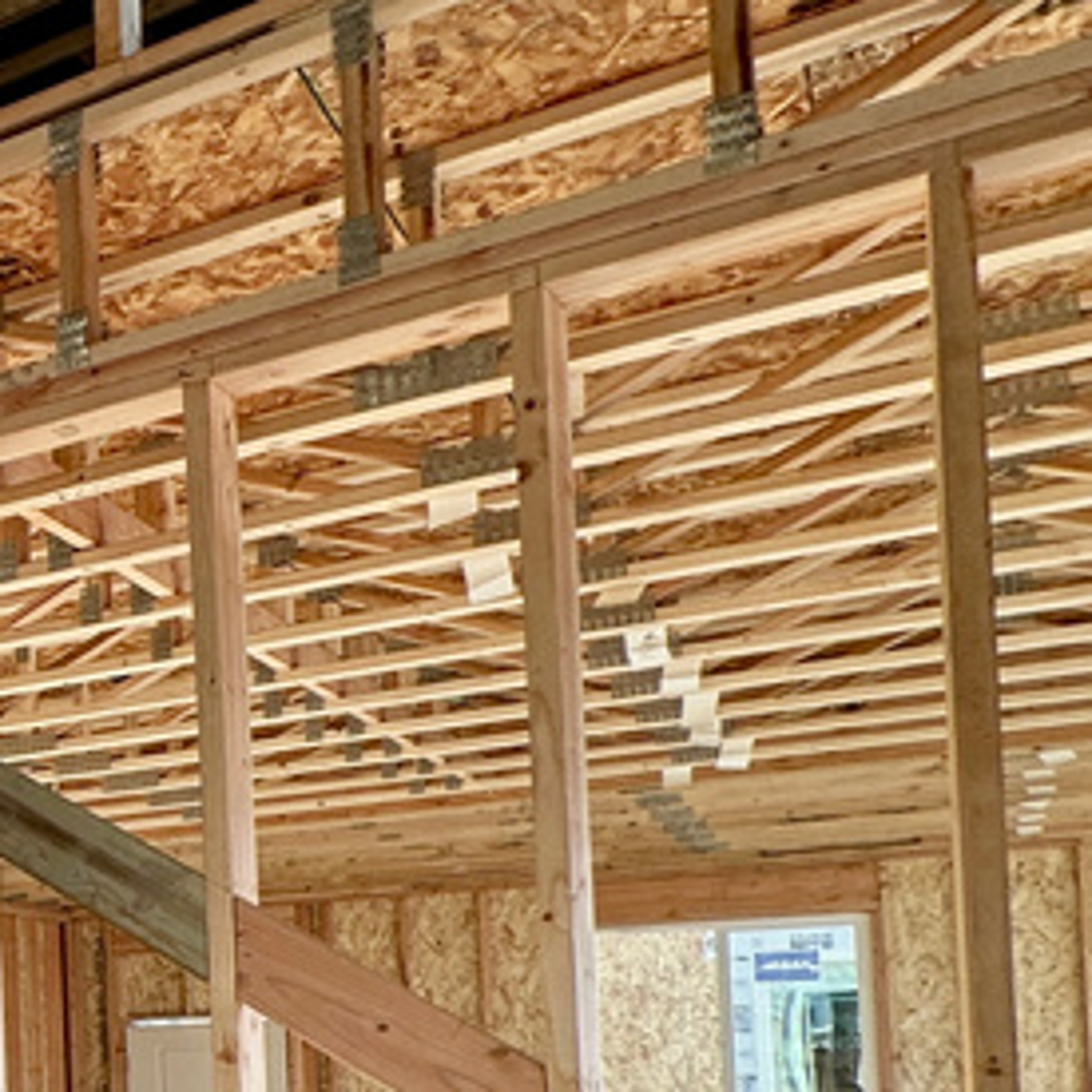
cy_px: 1028
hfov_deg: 21.3
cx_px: -937
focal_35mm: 46
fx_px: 1642
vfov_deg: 34.3
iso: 40
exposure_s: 1/122
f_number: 2.2
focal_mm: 2.22
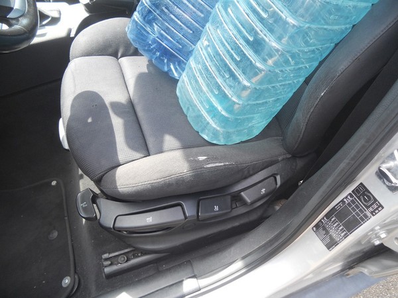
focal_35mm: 27
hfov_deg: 65.3
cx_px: 199
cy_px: 149
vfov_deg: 51.4
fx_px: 310
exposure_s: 1/60
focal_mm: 4.9
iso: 80
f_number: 3.2
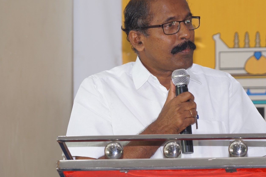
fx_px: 1940
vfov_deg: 5.2
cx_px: 165
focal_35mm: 263
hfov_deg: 7.8
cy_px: 87
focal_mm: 135
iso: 400
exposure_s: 1/125
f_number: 5.6
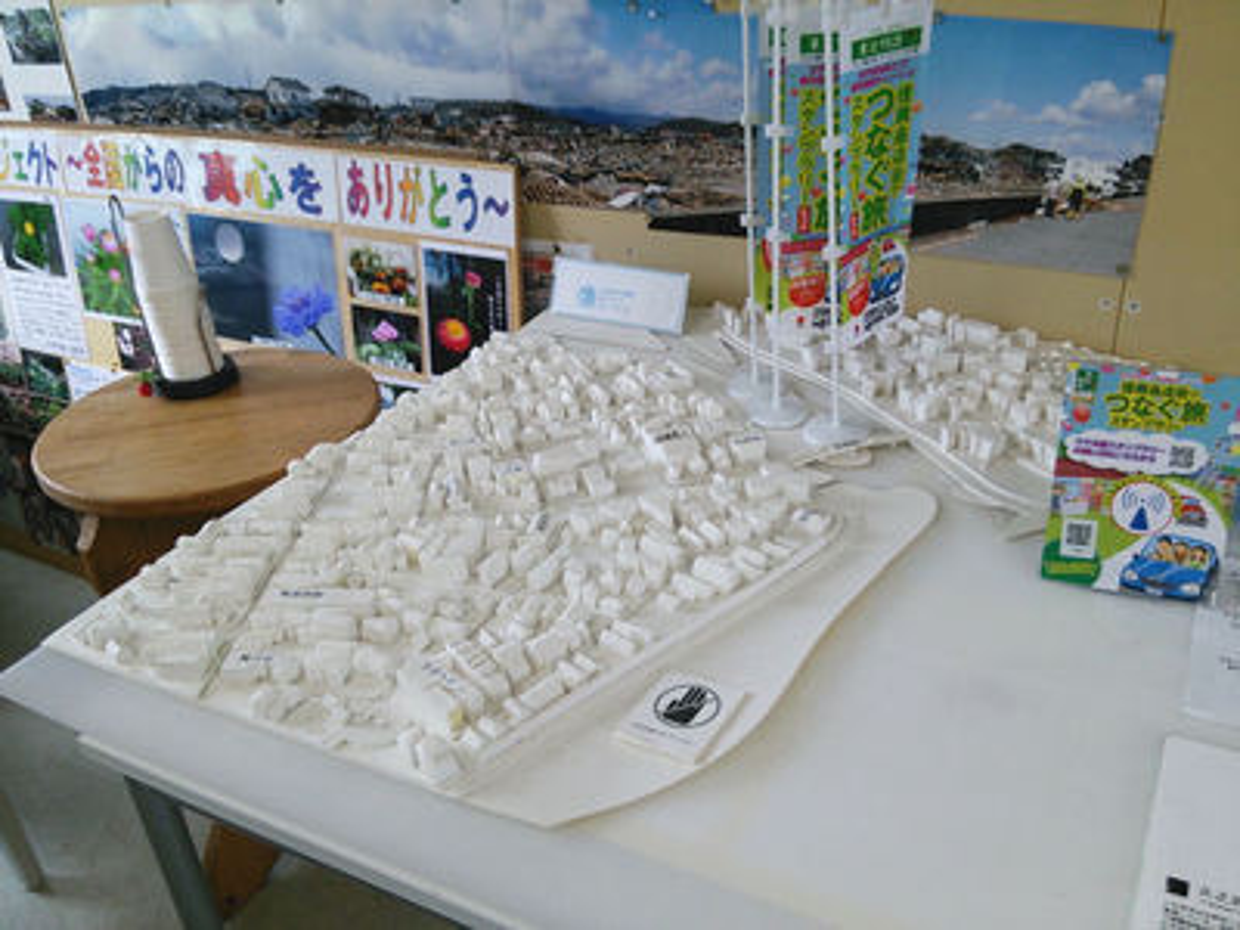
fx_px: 1075
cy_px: 465
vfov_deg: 46.8
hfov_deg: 60.0
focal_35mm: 30
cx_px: 620
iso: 40
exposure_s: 1/121
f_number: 1.94
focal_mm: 4.06
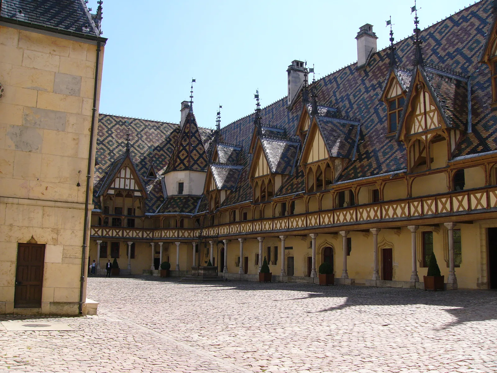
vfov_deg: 39.7
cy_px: 186
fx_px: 517
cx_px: 248
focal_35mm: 36
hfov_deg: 51.4
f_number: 4
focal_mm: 6
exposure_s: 1/400
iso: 50
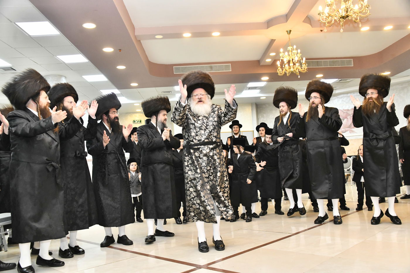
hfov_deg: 58.7
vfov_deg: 41.1
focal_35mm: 32
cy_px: 136
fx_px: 364
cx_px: 205
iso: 2500
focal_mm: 32
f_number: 5.6
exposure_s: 1/200
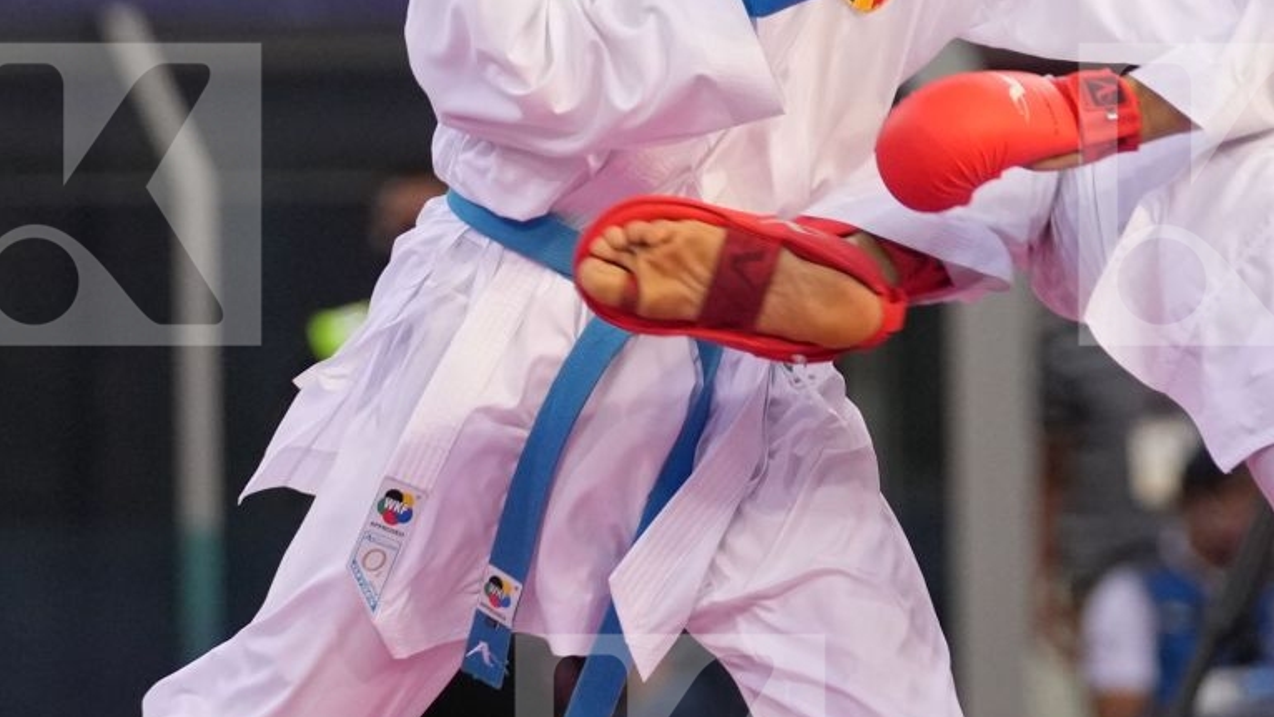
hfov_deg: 3.8
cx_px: 670
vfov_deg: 2.1
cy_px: 195
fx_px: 19291
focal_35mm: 571
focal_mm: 155
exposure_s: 1/1000
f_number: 2.8
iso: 2000
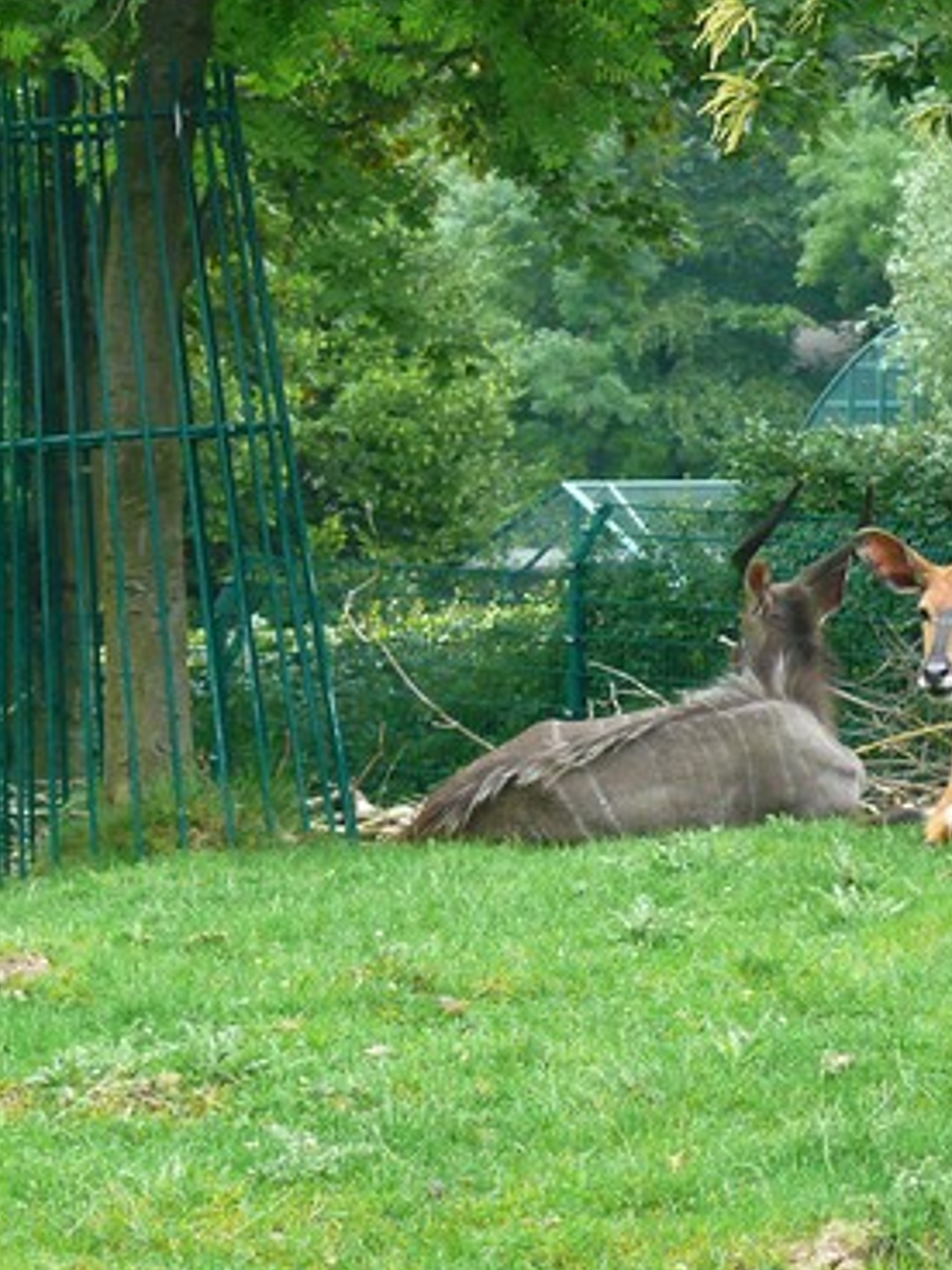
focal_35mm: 173
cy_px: 642
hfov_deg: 8.6
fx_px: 6344
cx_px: 507
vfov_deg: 11.4
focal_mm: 18
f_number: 3.2
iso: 250
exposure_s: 1/125
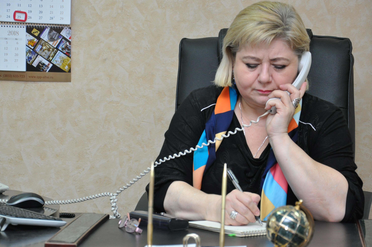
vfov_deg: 10.6
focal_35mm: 129
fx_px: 1331
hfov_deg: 15.9
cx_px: 180
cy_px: 125
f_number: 5.3
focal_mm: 80
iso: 800
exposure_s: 1/60
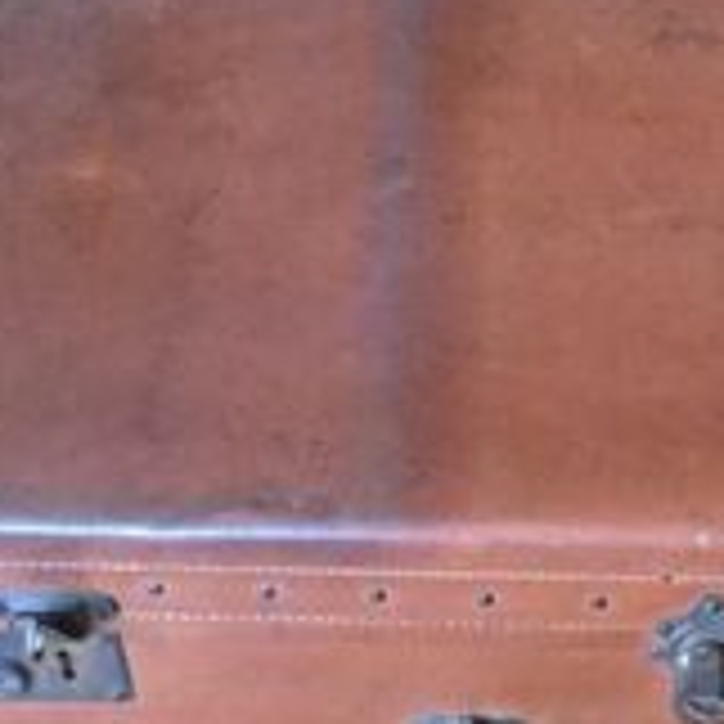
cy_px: 549
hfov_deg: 15.6
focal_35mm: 109
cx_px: 760
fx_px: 2579
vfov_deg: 15.9
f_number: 2.4
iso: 200
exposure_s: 1/17
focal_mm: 3.3
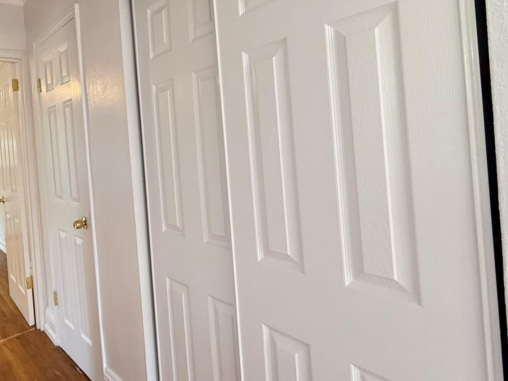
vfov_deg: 56.1
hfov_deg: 69.4
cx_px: 165
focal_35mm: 24
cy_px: 143
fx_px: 352
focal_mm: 2.22
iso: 320
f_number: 2.2
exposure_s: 1/60
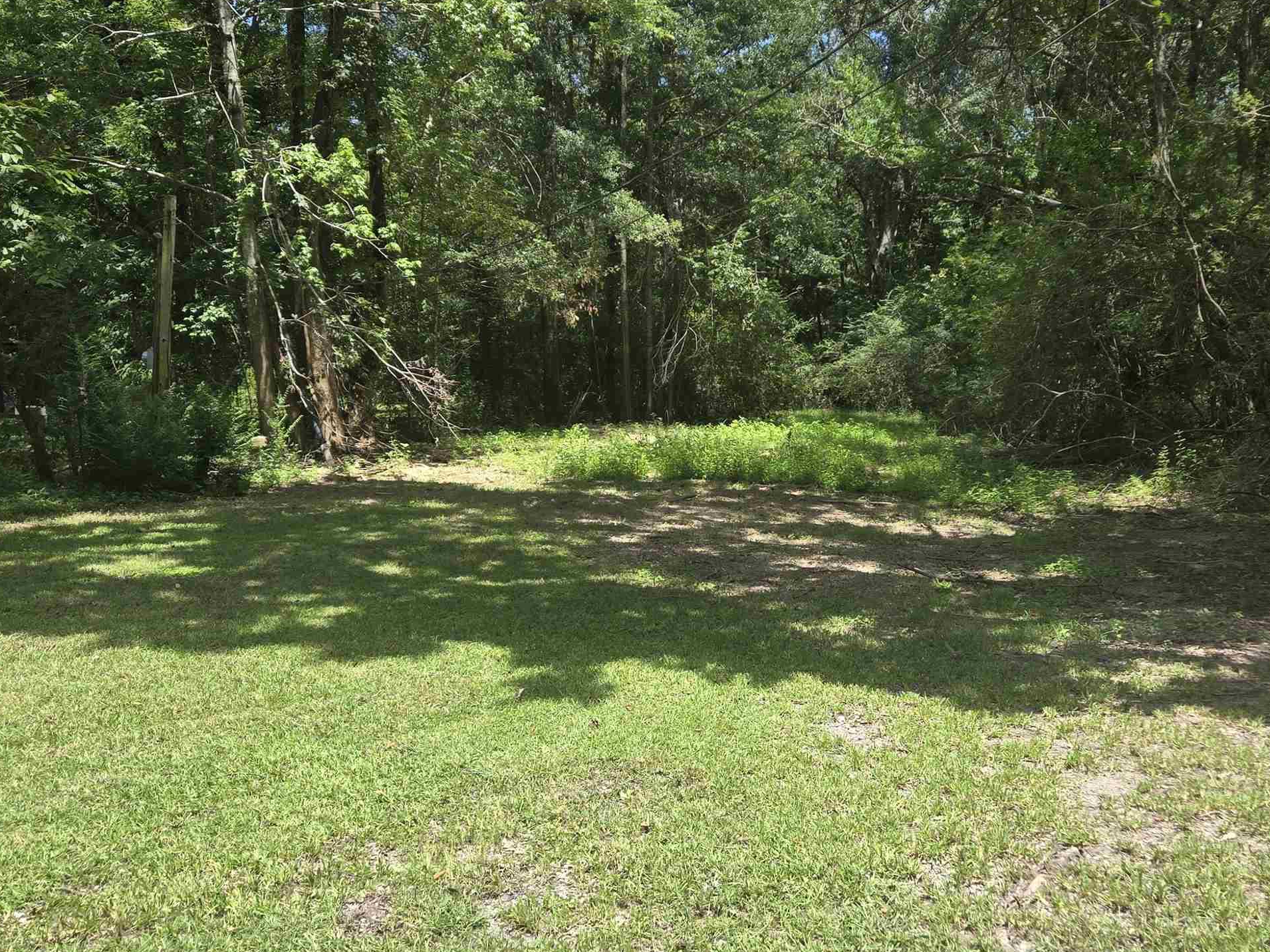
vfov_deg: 38.6
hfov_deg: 50.0
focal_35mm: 37
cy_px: 417
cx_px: 716
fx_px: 1357
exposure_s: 1/575
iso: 25
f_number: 1.8
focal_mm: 5.4
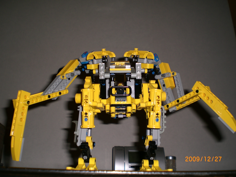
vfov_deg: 37.7
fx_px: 259
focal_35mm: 38
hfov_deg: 49.0
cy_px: 88
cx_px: 118
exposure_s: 1/60
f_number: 3.1
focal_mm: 6.3
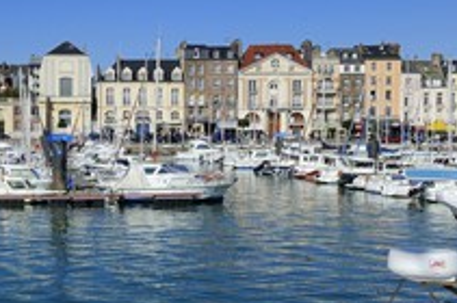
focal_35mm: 64
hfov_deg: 30.4
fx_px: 811
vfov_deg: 21.2
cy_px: 171
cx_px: 70
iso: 200
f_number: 16
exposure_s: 1/200
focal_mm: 32
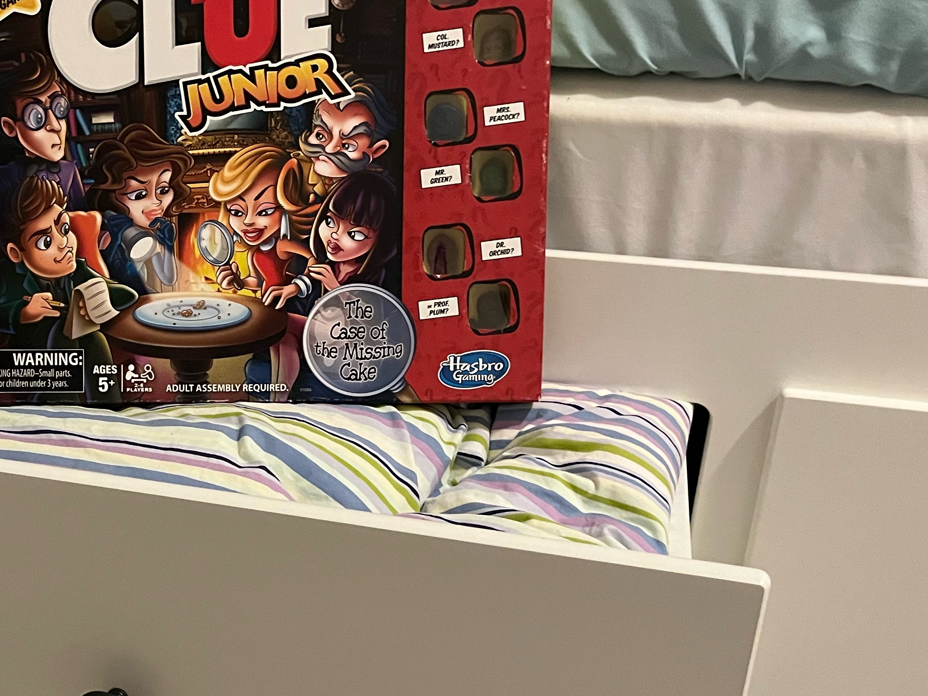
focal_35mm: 49
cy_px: 485
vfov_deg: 29.4
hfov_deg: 37.2
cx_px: 158
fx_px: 1314
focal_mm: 5.1
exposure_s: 1/30
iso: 500
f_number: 1.6
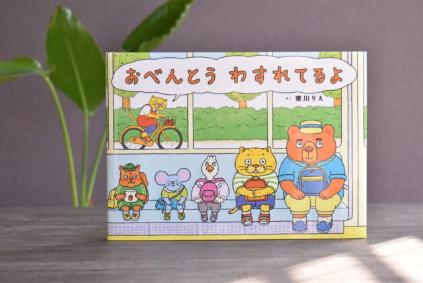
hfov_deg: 26.0
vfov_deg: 17.5
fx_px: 917
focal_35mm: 78
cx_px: 212
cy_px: 142
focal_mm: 52
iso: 800
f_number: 5.6
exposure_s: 1/30
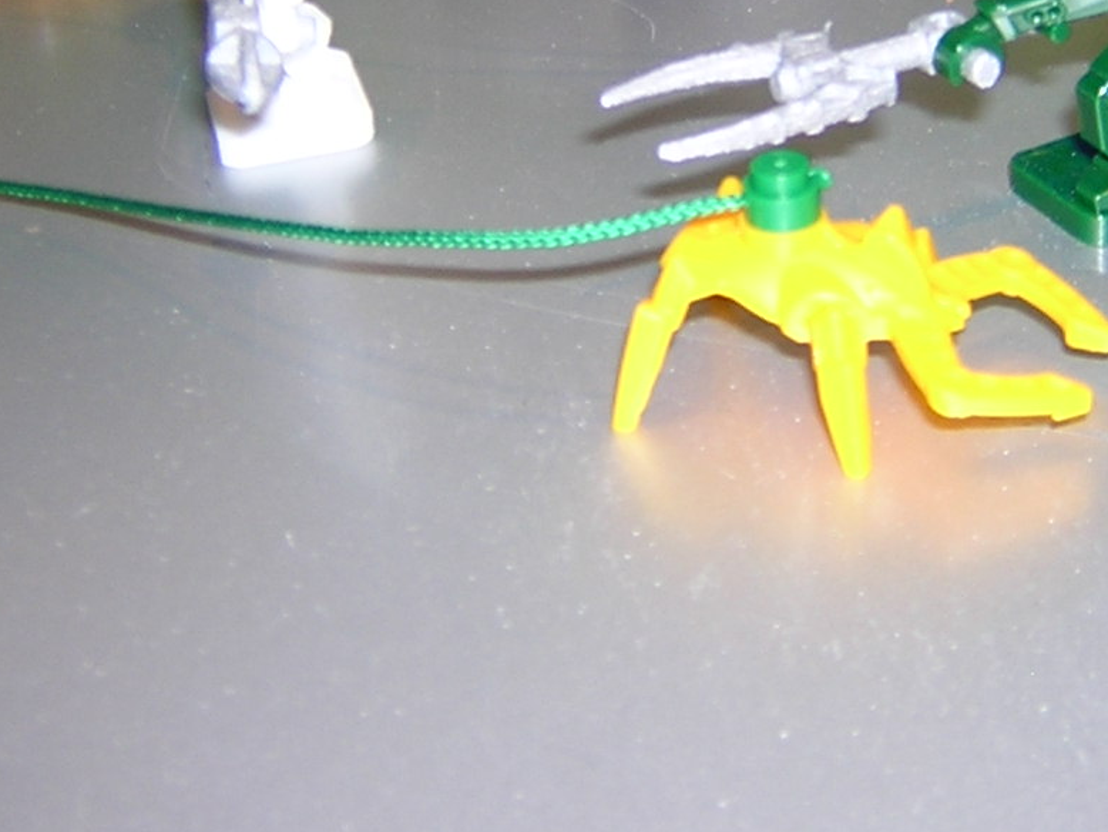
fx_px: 2369
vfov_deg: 19.3
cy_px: -19
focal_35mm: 74
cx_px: 699
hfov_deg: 26.2
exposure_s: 1/60.1
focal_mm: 4.7
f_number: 2.6
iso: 100
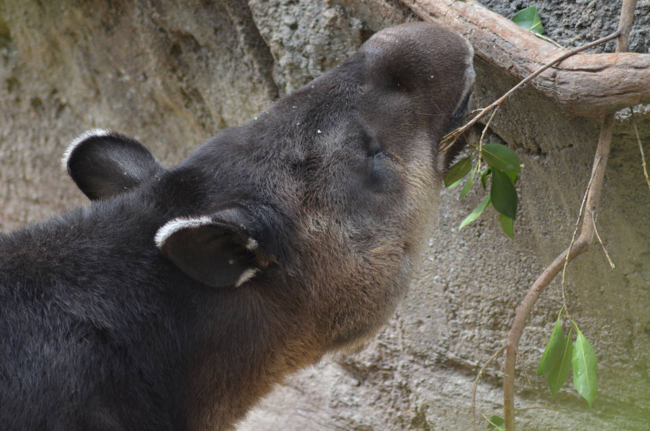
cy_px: 216
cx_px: 325
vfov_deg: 3.0
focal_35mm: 450
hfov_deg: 4.6
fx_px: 8109
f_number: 5.6
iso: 800
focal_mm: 300
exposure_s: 1/800
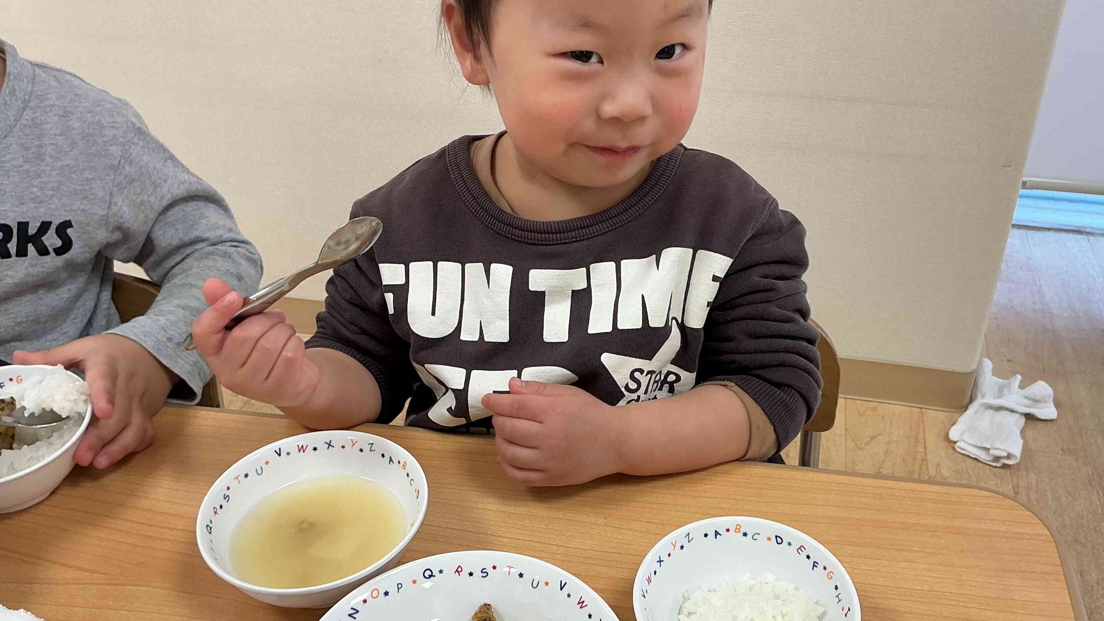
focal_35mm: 38
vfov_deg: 31.2
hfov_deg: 52.6
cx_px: 621
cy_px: 305
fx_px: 1112
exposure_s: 1/120
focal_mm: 3
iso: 25
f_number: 1.8
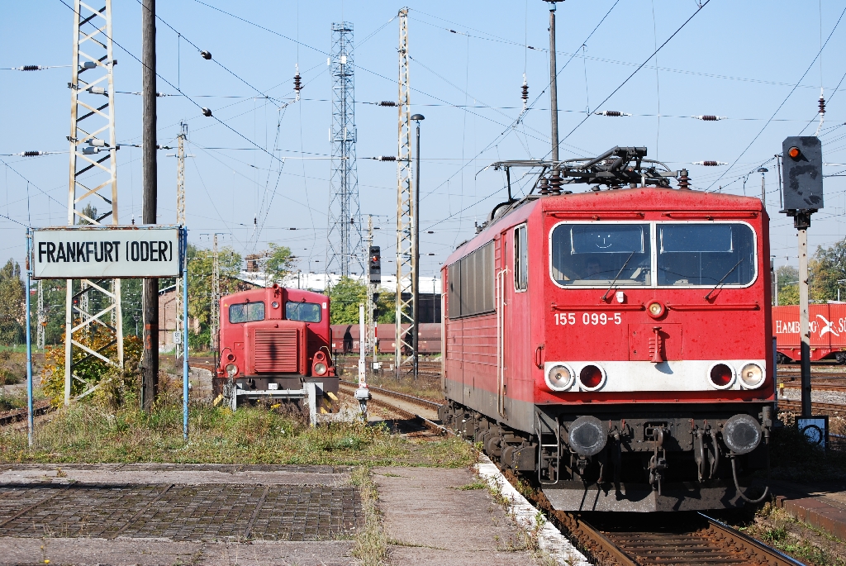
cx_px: 423
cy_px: 283
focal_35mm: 82
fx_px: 1941
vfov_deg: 16.6
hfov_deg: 24.6
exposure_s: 1/200
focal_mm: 55
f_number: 7.1
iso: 100
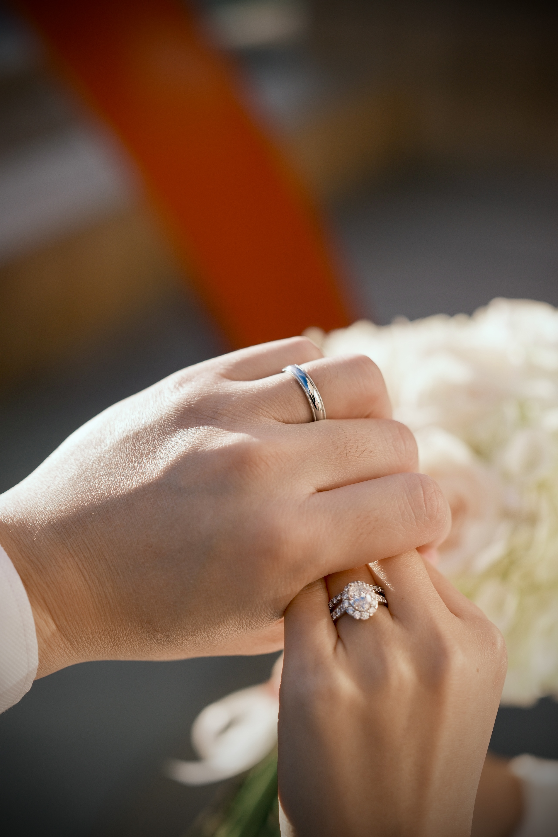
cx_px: 279
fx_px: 1162
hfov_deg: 27.0
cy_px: 418
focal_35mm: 50
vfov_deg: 39.6
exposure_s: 1/3500
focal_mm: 33
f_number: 2
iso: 250
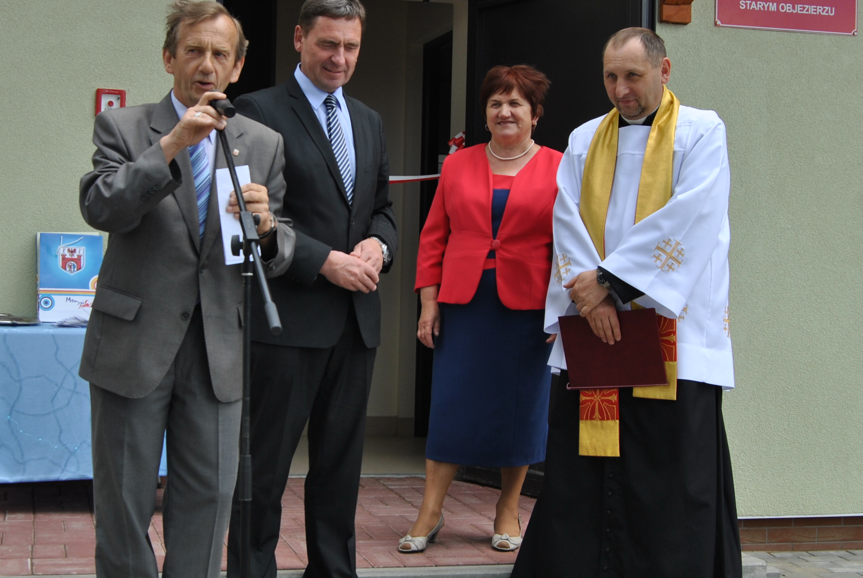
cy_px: 272
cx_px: 335
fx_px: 1440
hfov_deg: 33.2
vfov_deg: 22.7
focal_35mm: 60
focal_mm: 24
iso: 100
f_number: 6.3
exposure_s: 1/200
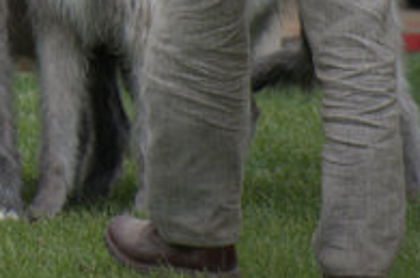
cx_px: -142
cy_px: -184
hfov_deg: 2.0
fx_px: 12011
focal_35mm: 1032
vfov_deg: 1.3
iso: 720
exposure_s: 1/400
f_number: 5.6
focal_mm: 300
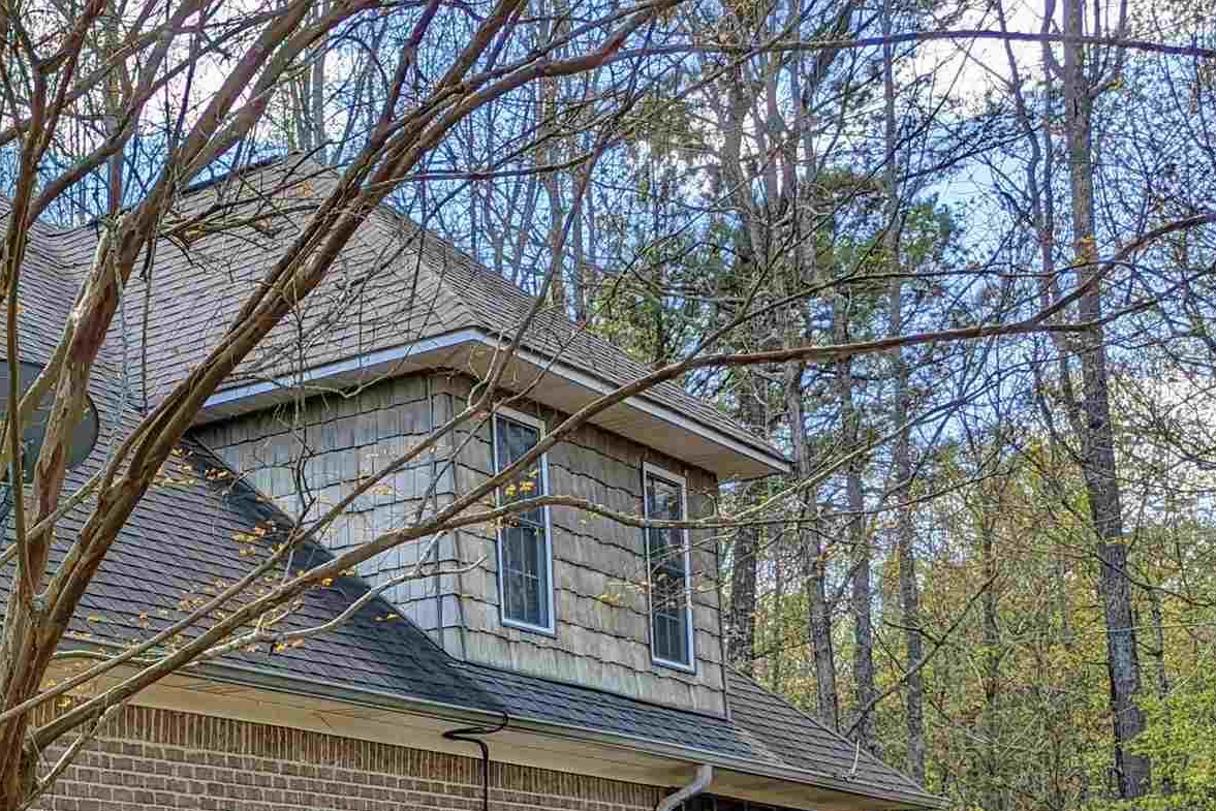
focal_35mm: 65
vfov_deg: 20.1
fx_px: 2196
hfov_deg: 26.5
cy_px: 859
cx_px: -346
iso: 29
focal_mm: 6.81
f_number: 1.85
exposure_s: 1/599
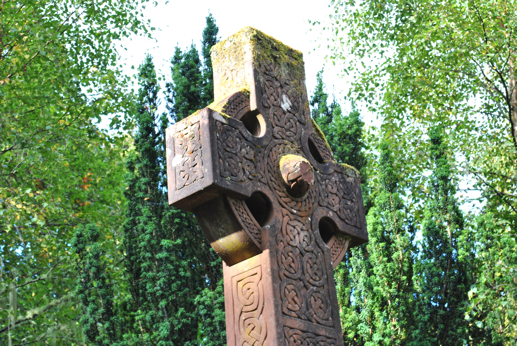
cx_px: 258
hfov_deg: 24.6
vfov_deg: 16.6
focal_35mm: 82
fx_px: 1186
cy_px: 173
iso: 200
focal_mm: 55
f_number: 8
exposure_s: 1/80
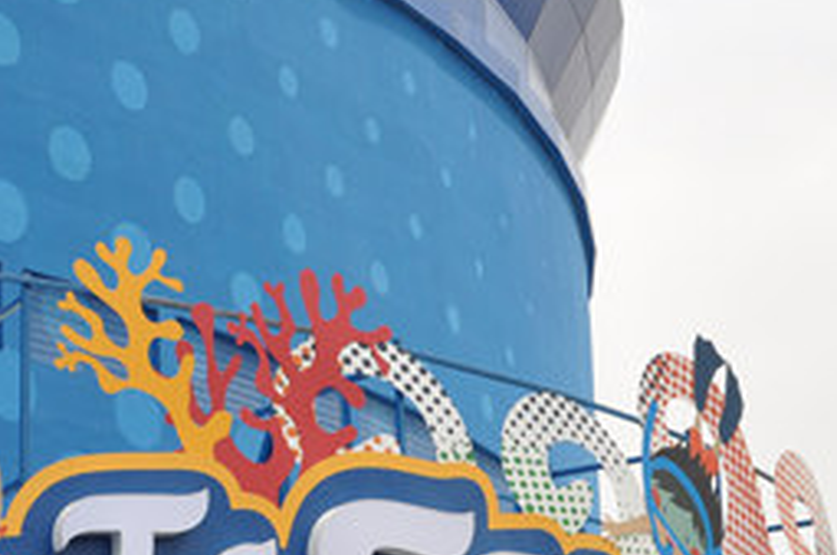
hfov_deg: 15.5
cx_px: 325
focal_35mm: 132
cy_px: 660
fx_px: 3063
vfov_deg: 10.2
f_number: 10
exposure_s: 1/200
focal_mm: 32
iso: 200
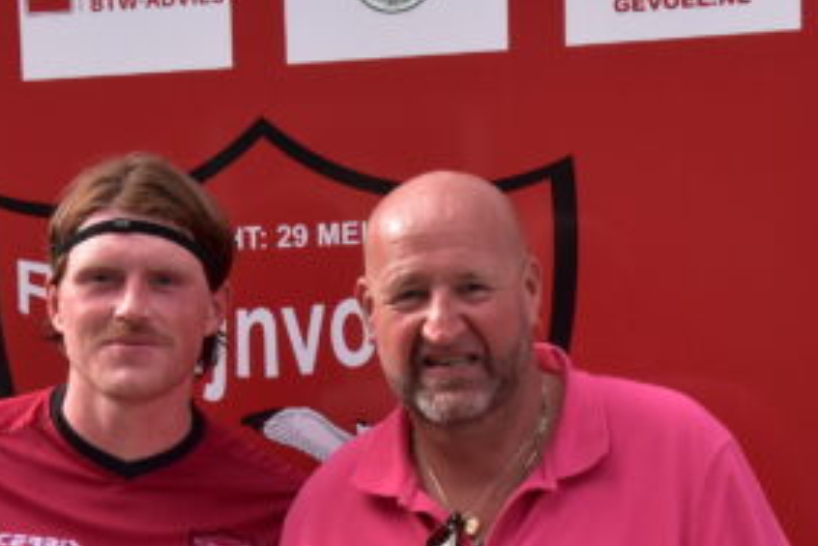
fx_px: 2507
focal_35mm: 110
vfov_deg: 12.2
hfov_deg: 18.5
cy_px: 617
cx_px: 310
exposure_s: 1/250
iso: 640
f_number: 10
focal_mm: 27
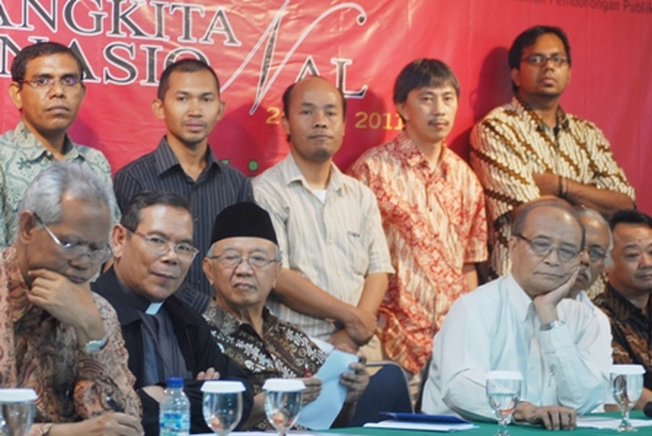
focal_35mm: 129
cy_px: 218
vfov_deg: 10.7
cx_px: 326
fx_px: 2339
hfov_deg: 15.9
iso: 400
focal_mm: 86
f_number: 2.8
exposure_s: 1/30
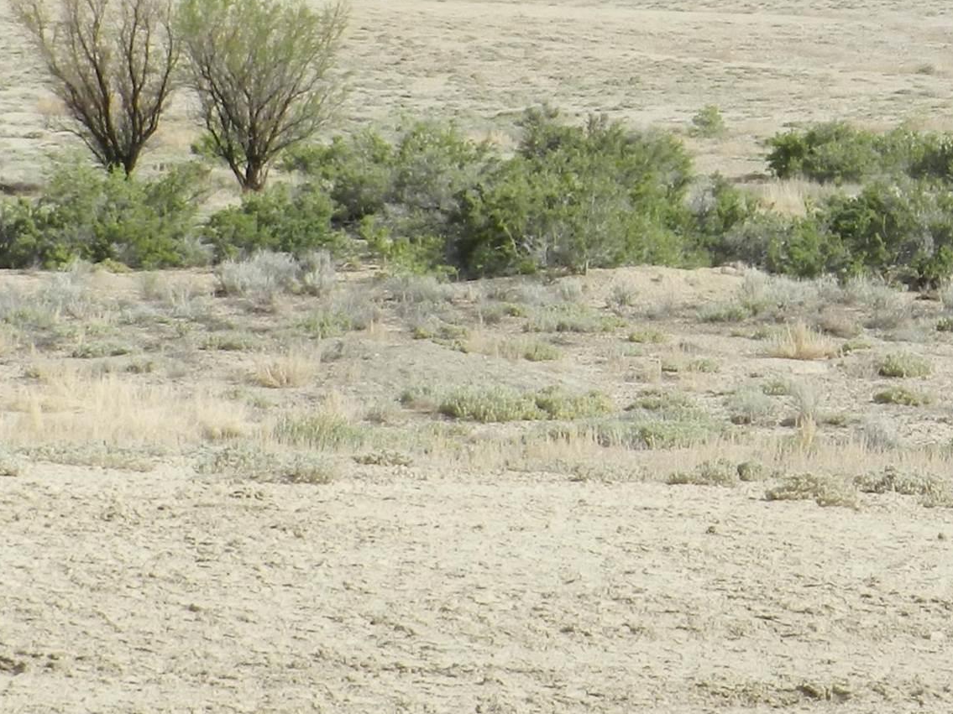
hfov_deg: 10.6
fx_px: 5065
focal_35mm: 184
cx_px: 992
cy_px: 23
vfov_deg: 8.0
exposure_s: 1/800
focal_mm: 12.1
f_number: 4.7
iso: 160
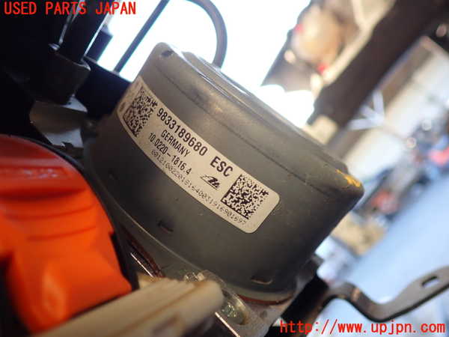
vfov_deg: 46.8
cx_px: 224
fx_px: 389
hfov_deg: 60.0
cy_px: 168
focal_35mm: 30
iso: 100
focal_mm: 5.4
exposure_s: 1/80
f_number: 2.3
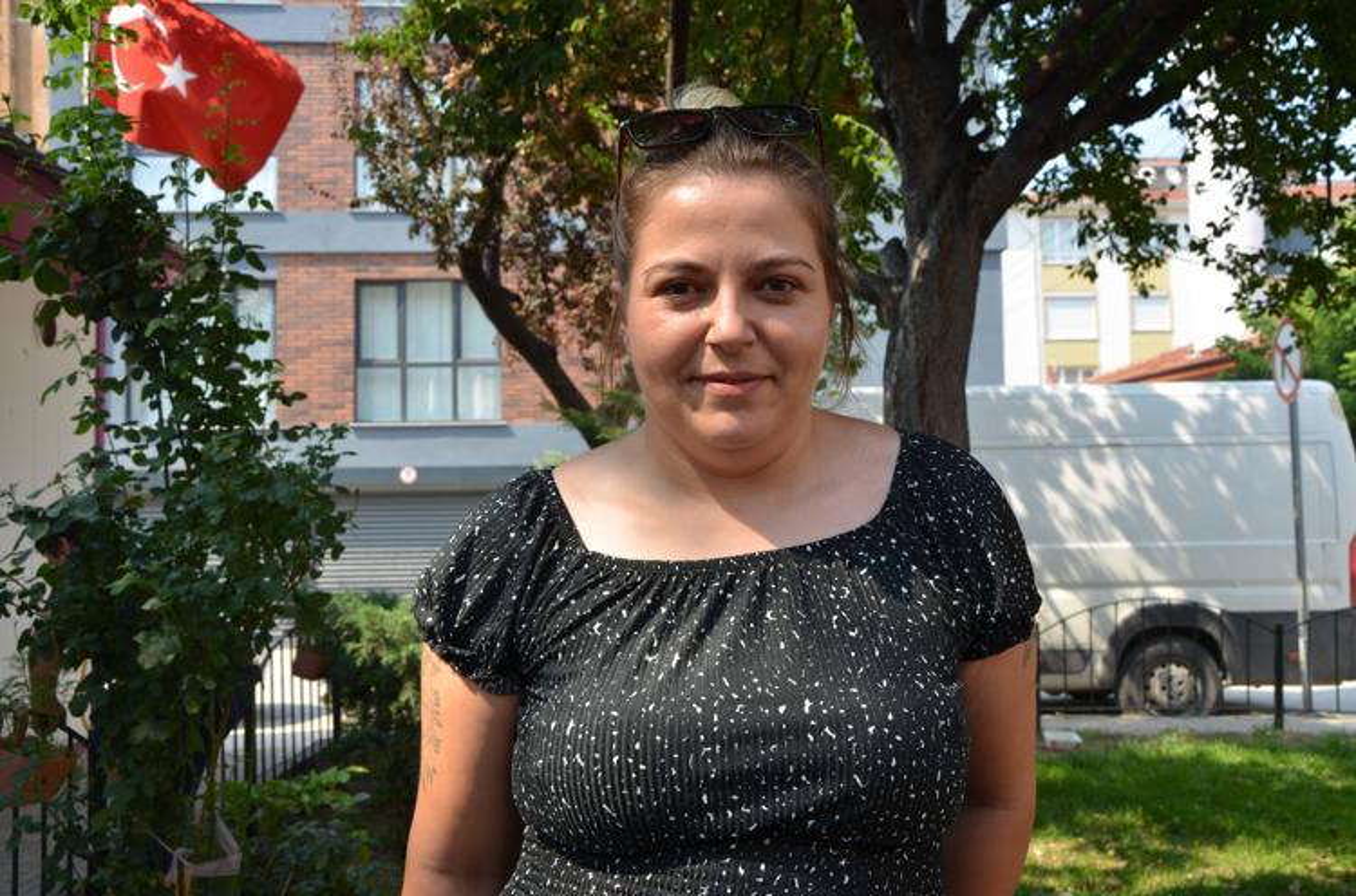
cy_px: 448
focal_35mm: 38
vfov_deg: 35.3
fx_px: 1409
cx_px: 678
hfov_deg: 51.4
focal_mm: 25
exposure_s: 1/250
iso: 200
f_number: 8
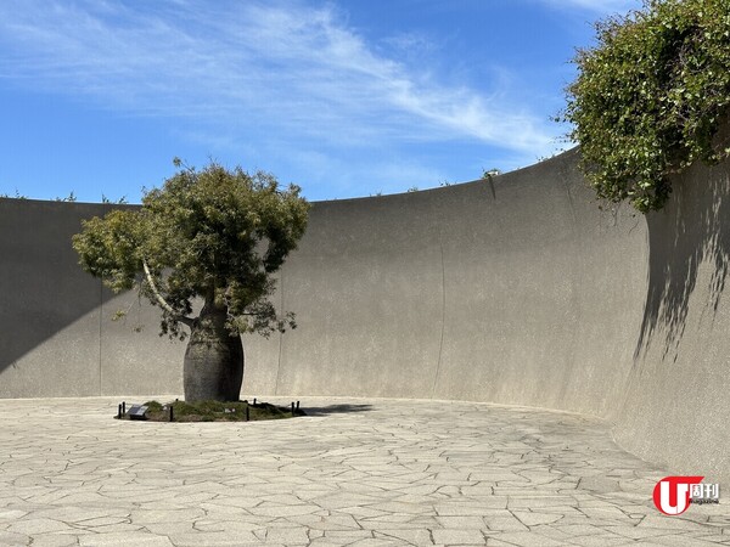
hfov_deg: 39.7
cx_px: 365
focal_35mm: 48
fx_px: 1012
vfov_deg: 30.3
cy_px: 274
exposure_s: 1/5000
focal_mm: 6.86
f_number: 1.78
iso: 64
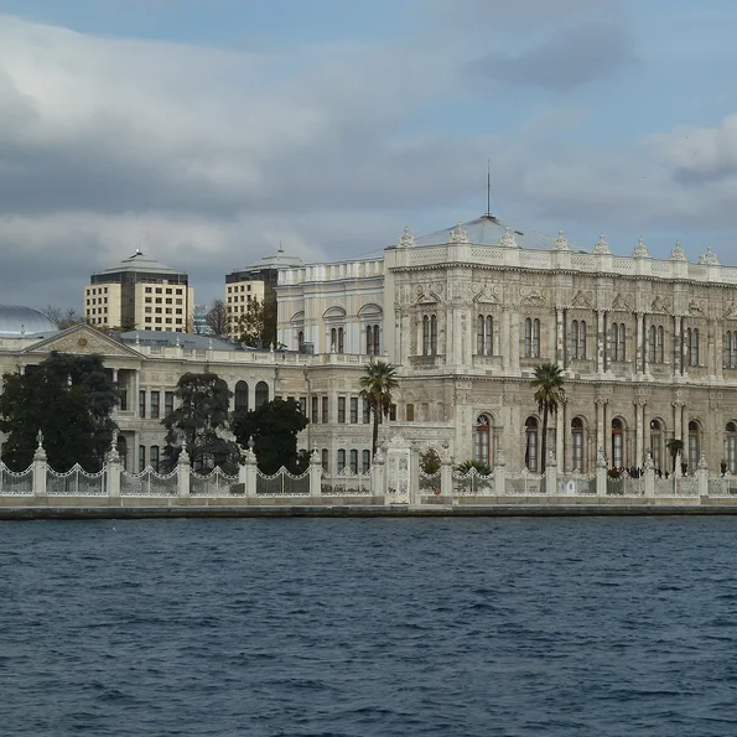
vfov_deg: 15.3
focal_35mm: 114
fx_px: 2746
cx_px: 453
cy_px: 369
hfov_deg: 15.3
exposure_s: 1/500
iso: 80
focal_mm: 15.8
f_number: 5.6
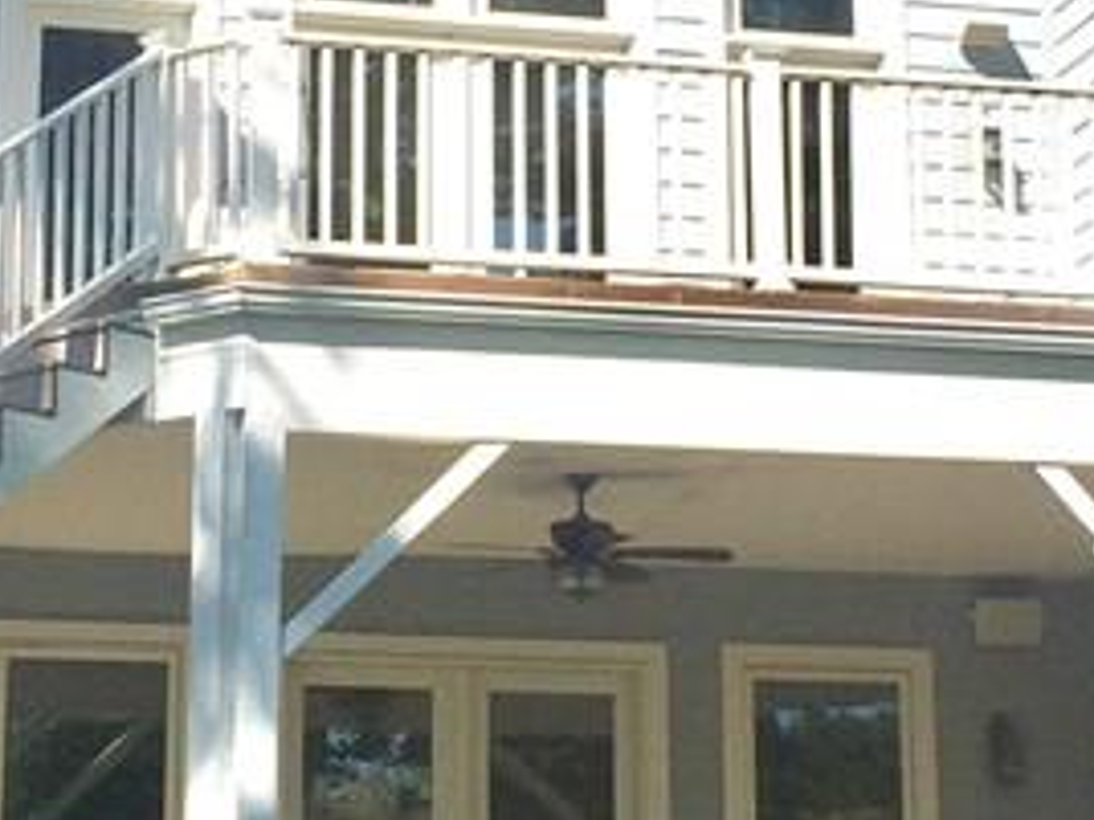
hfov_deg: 17.7
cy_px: 277
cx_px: 486
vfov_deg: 13.3
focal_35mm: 111
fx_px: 3508
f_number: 2.2
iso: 32
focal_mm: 4.15
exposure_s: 1/3300
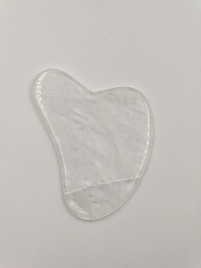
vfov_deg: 45.8
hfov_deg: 35.1
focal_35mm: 41
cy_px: 134
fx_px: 317
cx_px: 100
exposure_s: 1/349
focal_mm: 8.16
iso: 100
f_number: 2
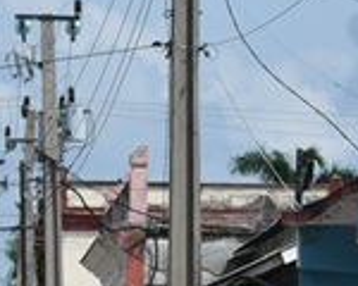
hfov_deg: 4.2
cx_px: -394
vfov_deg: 3.4
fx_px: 4832
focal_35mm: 456
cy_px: 443
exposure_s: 1/800
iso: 200
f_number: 7.1
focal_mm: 70
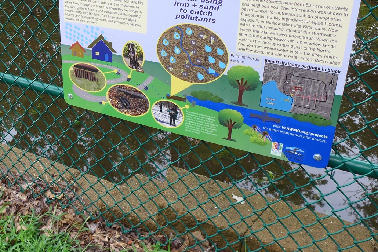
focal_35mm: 44
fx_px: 462
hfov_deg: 41.6
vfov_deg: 30.1
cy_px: 66
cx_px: 52
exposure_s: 1/100
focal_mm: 4.7
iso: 80
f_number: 2.5
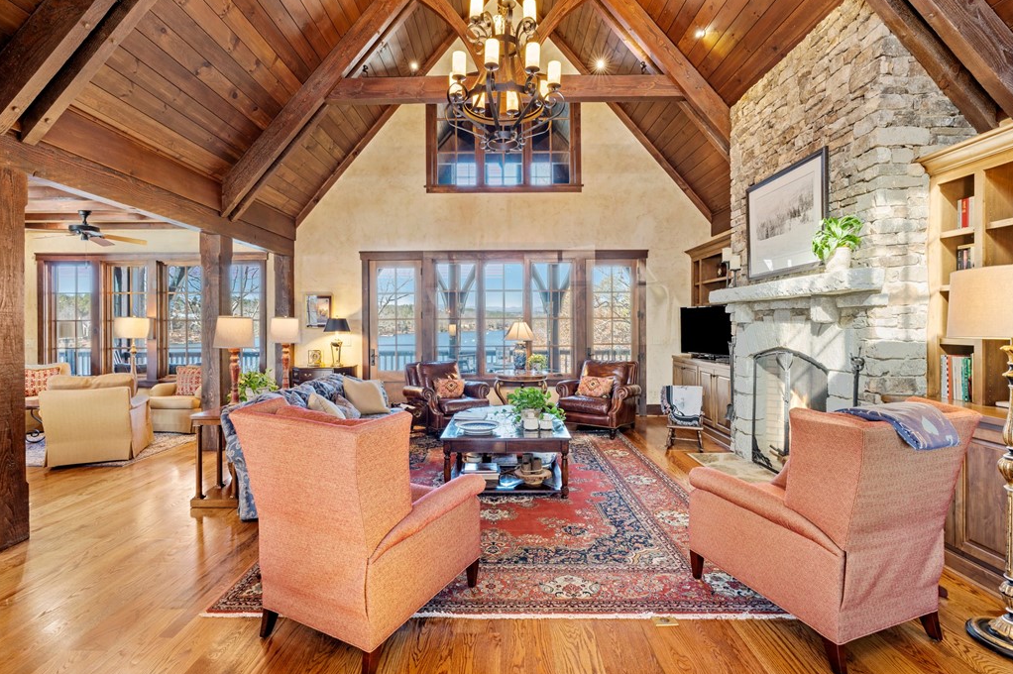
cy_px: 330
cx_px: 504
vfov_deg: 70.4
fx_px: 478
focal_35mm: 17
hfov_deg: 93.3
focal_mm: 16
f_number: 9
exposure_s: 1/1.67
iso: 200
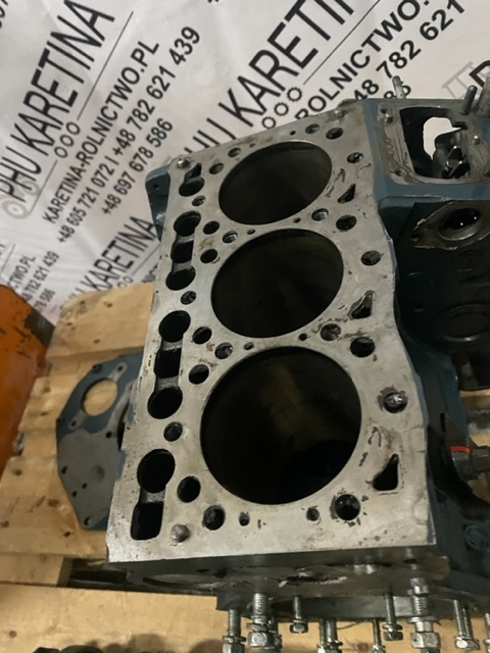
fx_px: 491
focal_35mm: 26
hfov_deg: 53.1
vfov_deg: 67.3
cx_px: 245
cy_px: 326
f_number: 1.6
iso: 1000
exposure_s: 1/30
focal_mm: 4.2
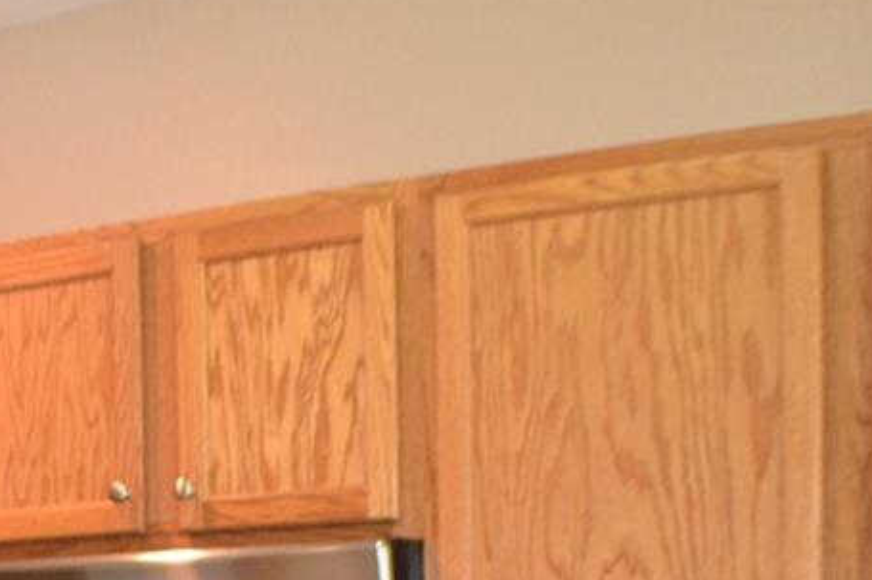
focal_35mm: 116
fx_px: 2809
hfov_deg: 16.4
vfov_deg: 11.2
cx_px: -358
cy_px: 963
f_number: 3.8
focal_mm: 22
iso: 1800
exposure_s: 1/60
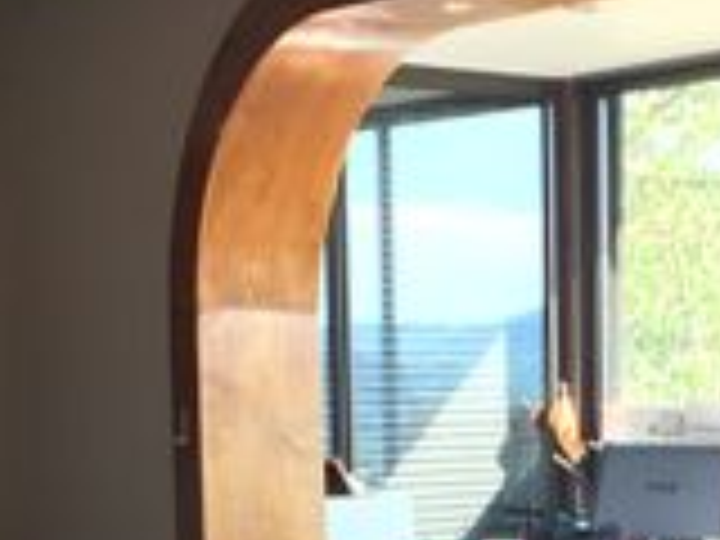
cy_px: 680
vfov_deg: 13.2
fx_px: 2267
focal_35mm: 109
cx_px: 652
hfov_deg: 17.8
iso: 32
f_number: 2.2
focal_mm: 4.15
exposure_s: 1/50
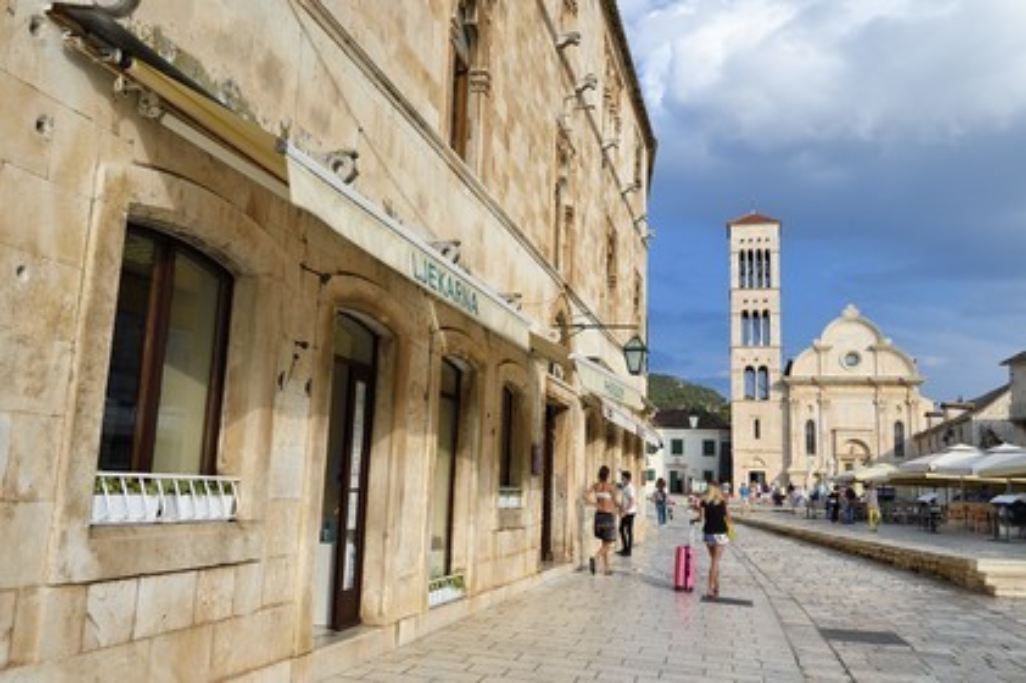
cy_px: 342
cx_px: 513
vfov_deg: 44.9
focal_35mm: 29
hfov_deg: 63.7
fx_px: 826
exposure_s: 1/400
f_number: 10
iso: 200
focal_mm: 29
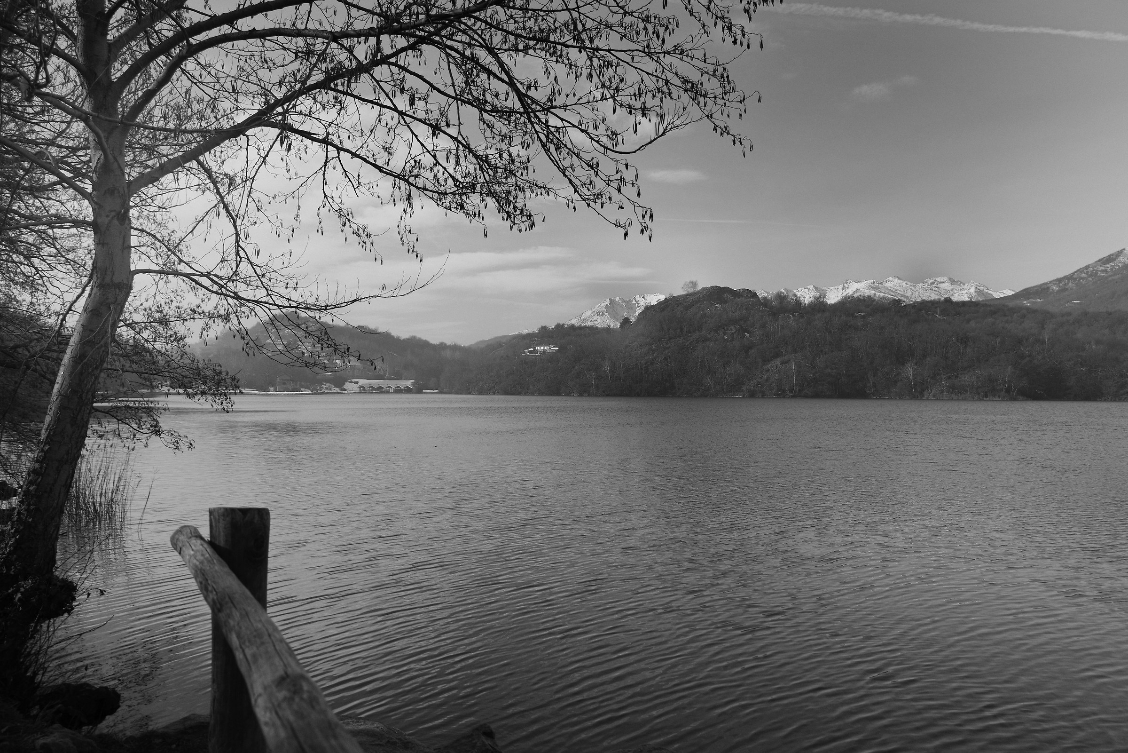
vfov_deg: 46.4
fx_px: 877
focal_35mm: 28
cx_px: 564
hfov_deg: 65.5
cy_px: 376
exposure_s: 1/180
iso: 280
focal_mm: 28
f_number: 6.7
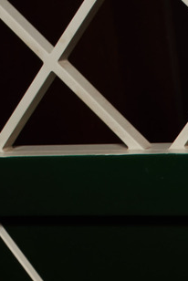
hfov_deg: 6.1
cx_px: 413
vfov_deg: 8.7
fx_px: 1704
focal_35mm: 218
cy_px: 635
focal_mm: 35
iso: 250
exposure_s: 1/160
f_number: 8
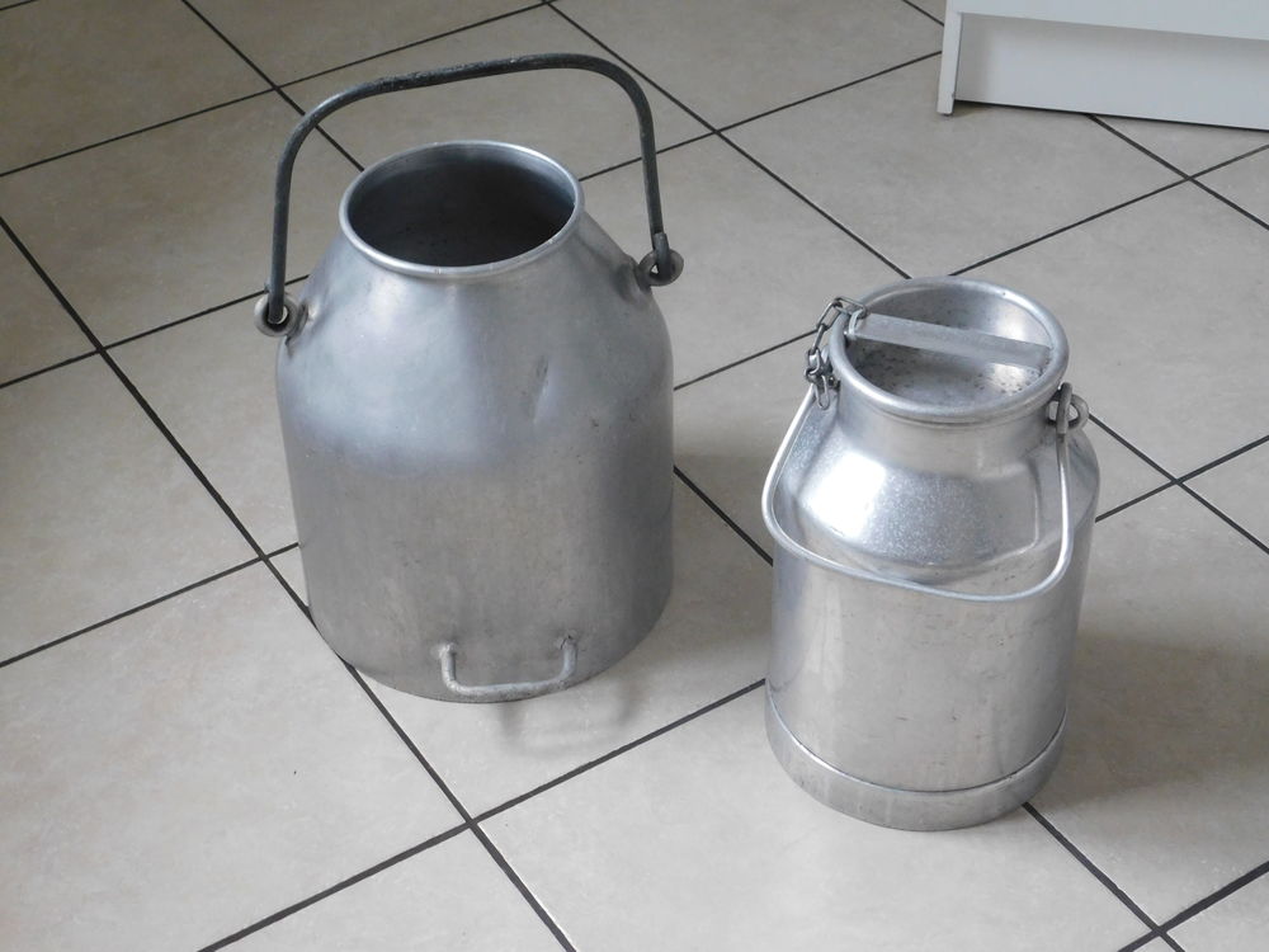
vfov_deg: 24.8
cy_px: 476
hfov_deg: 32.7
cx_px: 634
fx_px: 2163
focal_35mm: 59
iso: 400
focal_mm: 10.4
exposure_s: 1/25
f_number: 4
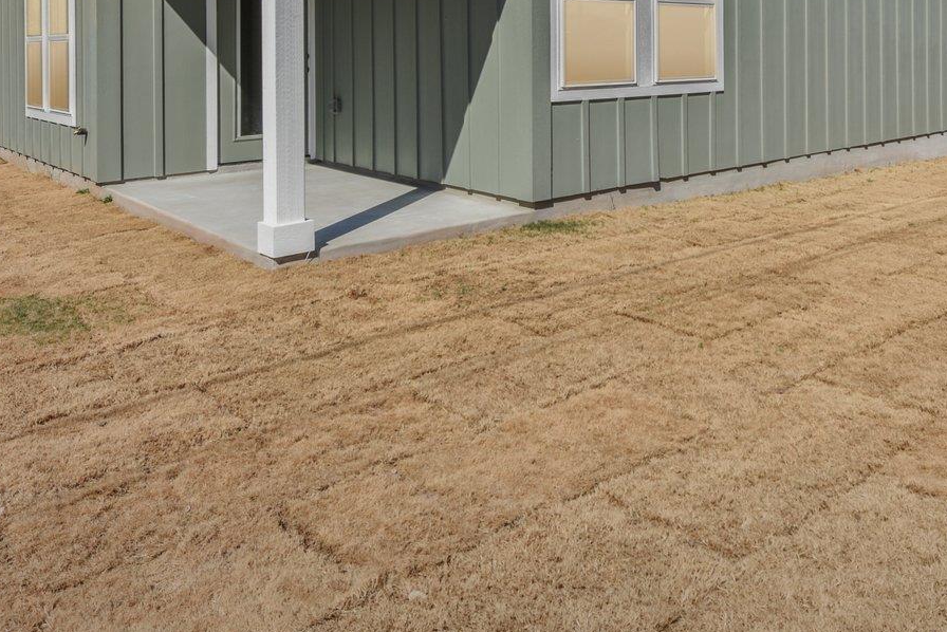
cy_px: 32
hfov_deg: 56.8
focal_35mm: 32
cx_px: 665
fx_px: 842
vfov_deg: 37.6
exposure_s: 1/400
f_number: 8
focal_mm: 14
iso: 100
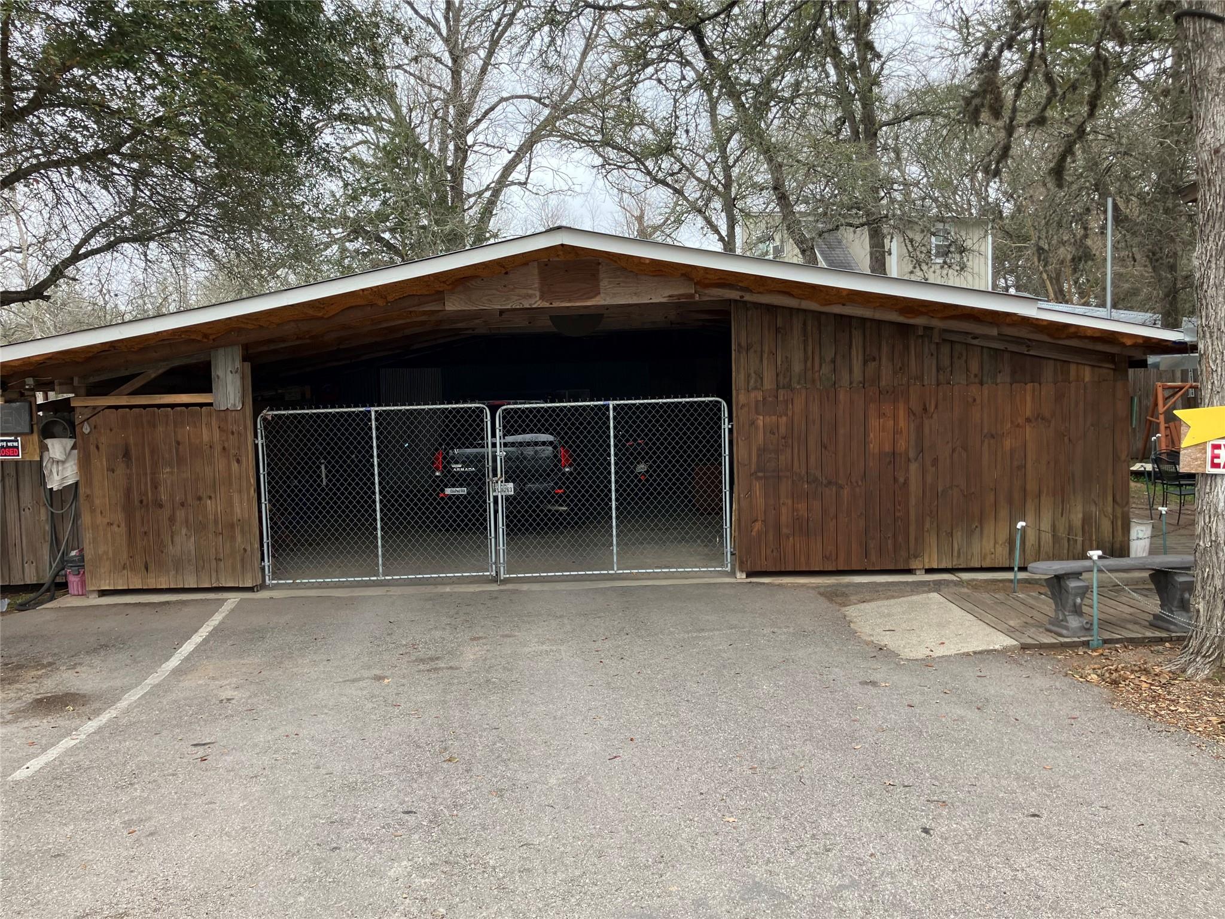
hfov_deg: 63.4
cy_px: 460
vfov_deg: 49.7
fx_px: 991
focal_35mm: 28
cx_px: 612
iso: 40
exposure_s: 1/121
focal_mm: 3.99
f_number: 1.8
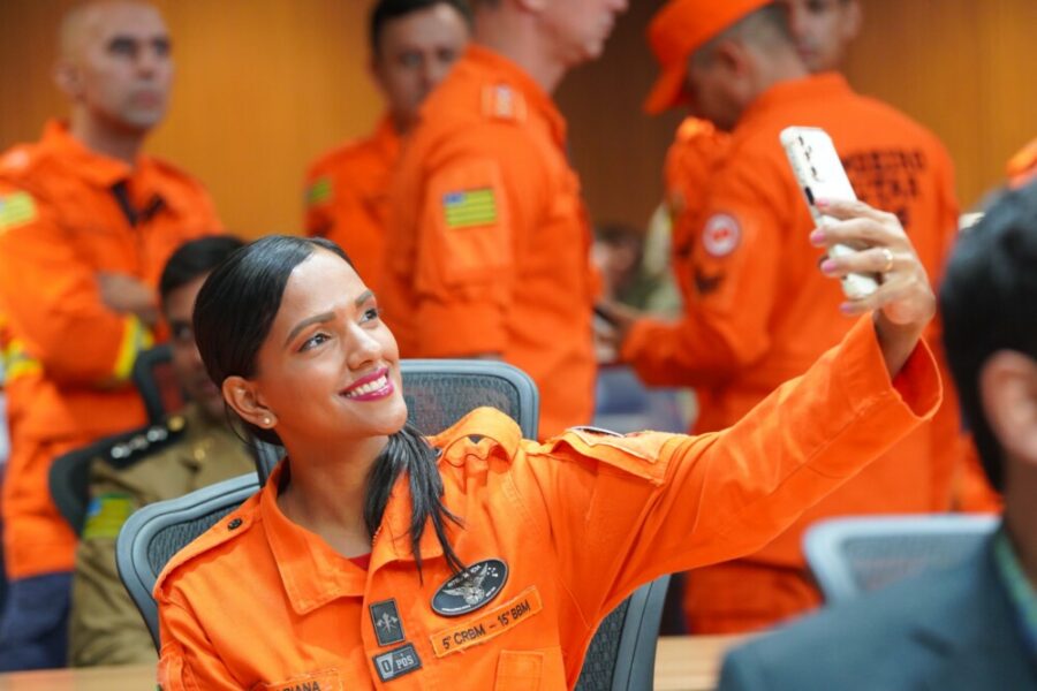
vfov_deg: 7.9
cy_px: 346
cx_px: 518
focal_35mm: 173
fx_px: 4983
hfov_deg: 11.9
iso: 4000
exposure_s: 1/200
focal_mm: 173
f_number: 5
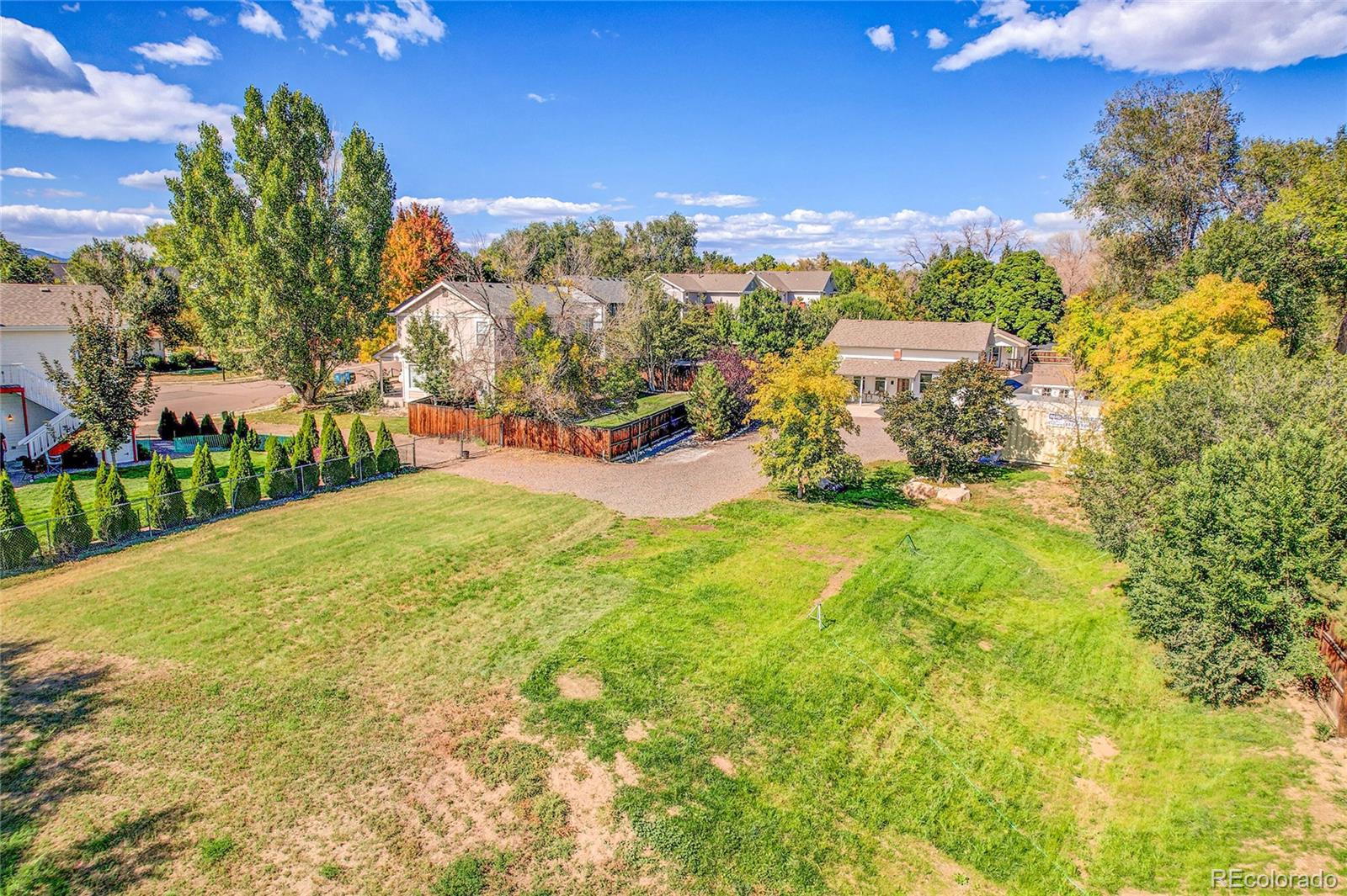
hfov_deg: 78.6
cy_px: 448
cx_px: 674
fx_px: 823
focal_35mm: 22
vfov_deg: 57.2
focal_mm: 8.4
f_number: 2.8
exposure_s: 1/160
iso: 100
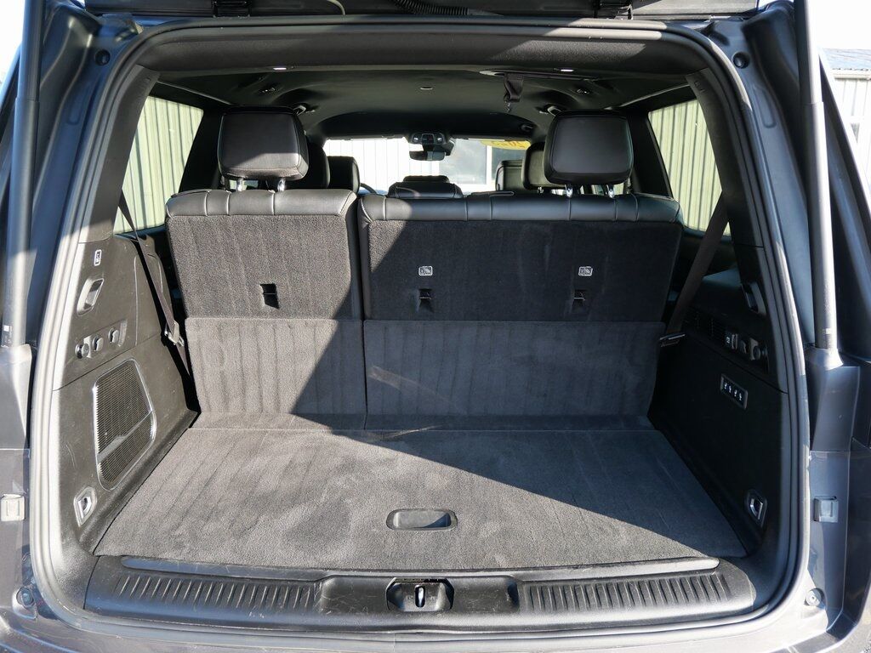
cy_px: 326
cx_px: 436
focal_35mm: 24
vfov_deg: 56.8
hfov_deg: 71.6
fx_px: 604
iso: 200
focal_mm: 12
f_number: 3.5
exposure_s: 1/125
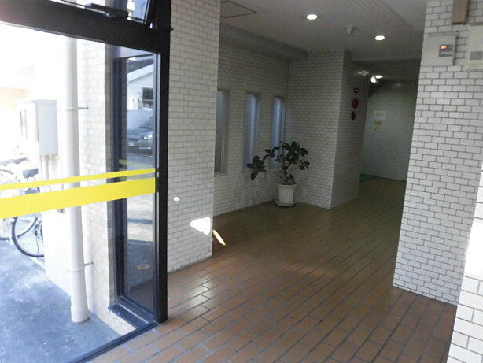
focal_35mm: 25
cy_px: 178
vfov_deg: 54.9
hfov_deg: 69.4
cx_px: 245
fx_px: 349
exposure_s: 1/40
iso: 320
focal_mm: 4.3
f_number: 3.1
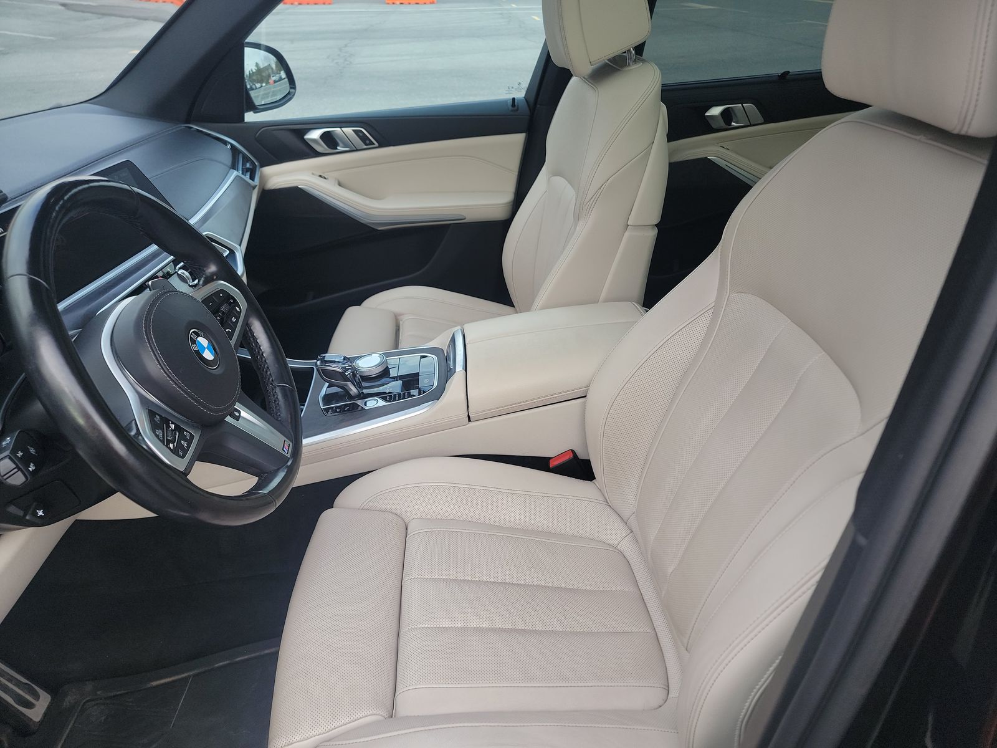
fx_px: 691
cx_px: 498
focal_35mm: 24
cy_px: 374
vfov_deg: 56.8
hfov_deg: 71.6
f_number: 1.8
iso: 58
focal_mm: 6.7
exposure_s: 1/119
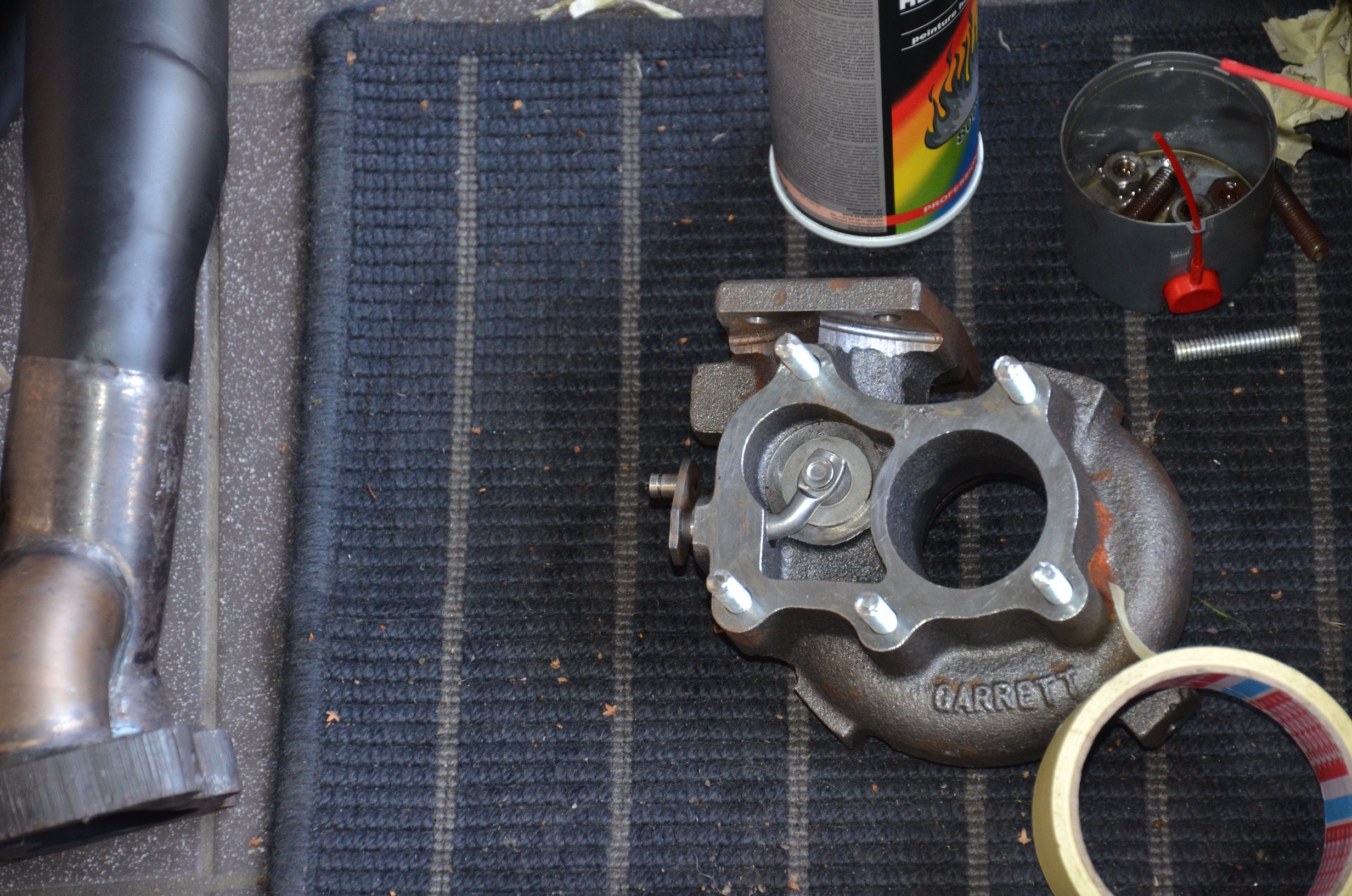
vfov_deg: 8.7
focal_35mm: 158
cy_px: 448
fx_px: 5903
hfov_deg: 13.1
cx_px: 676
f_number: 5.6
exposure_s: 1/60
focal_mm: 105
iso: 800
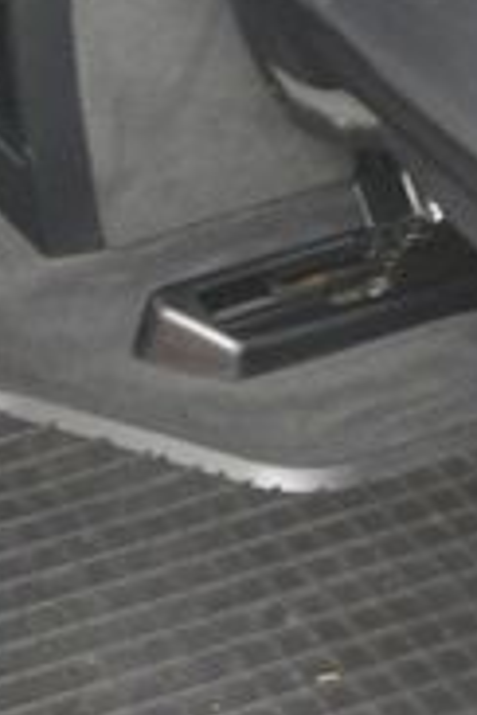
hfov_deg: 8.4
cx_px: -594
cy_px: -6
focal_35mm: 151
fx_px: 3001
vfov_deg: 13.4
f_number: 3.5
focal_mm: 10
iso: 800
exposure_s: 1/50
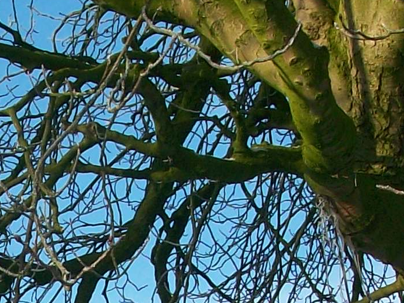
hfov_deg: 13.1
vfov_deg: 9.5
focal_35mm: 149
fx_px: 1739
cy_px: 527
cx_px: -13
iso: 80
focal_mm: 5.7
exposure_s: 1/252
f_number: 5.5
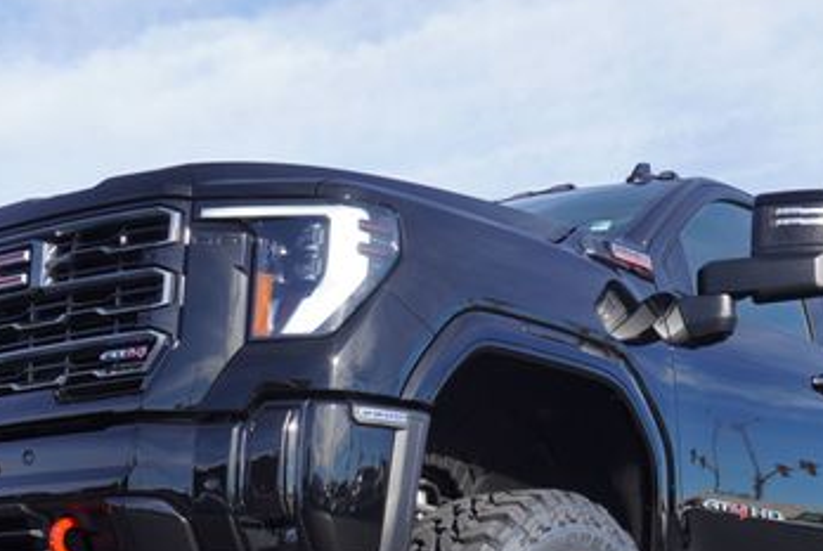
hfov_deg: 29.2
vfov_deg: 19.5
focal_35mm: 69
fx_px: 1578
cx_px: 475
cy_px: 480
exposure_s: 1/160
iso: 100
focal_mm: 25
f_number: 7.1
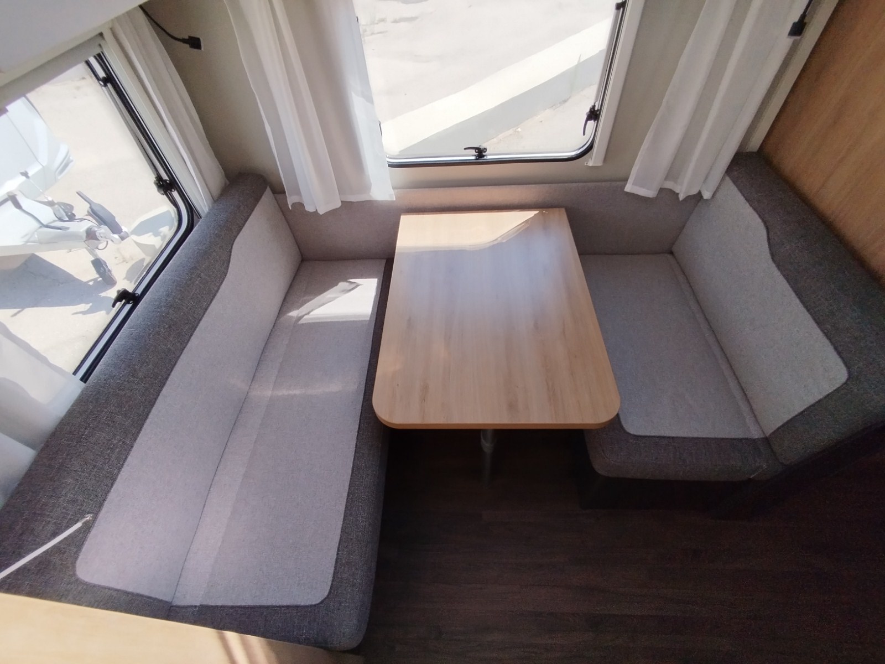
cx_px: 442
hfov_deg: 94.5
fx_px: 409
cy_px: 332
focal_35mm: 16
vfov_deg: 78.1
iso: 50
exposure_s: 1/360
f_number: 2.2
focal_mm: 1.65
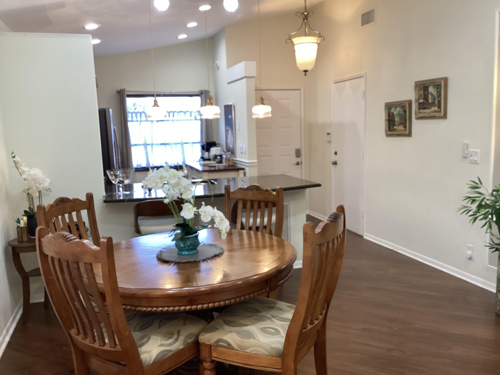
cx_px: 250
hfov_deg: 58.4
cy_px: 188
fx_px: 448
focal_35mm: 31
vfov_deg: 45.4
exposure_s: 1/60
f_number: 2.4
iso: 125
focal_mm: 3.3
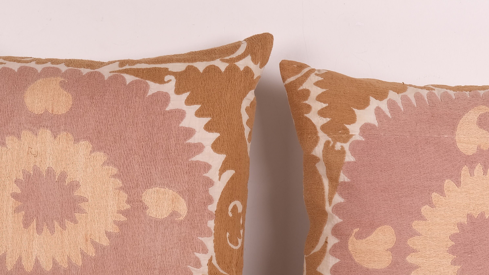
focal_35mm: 83
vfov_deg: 14.5
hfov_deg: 25.5
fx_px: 1076
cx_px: 301
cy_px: 191
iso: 80
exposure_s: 1/160
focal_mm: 25.4
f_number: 13
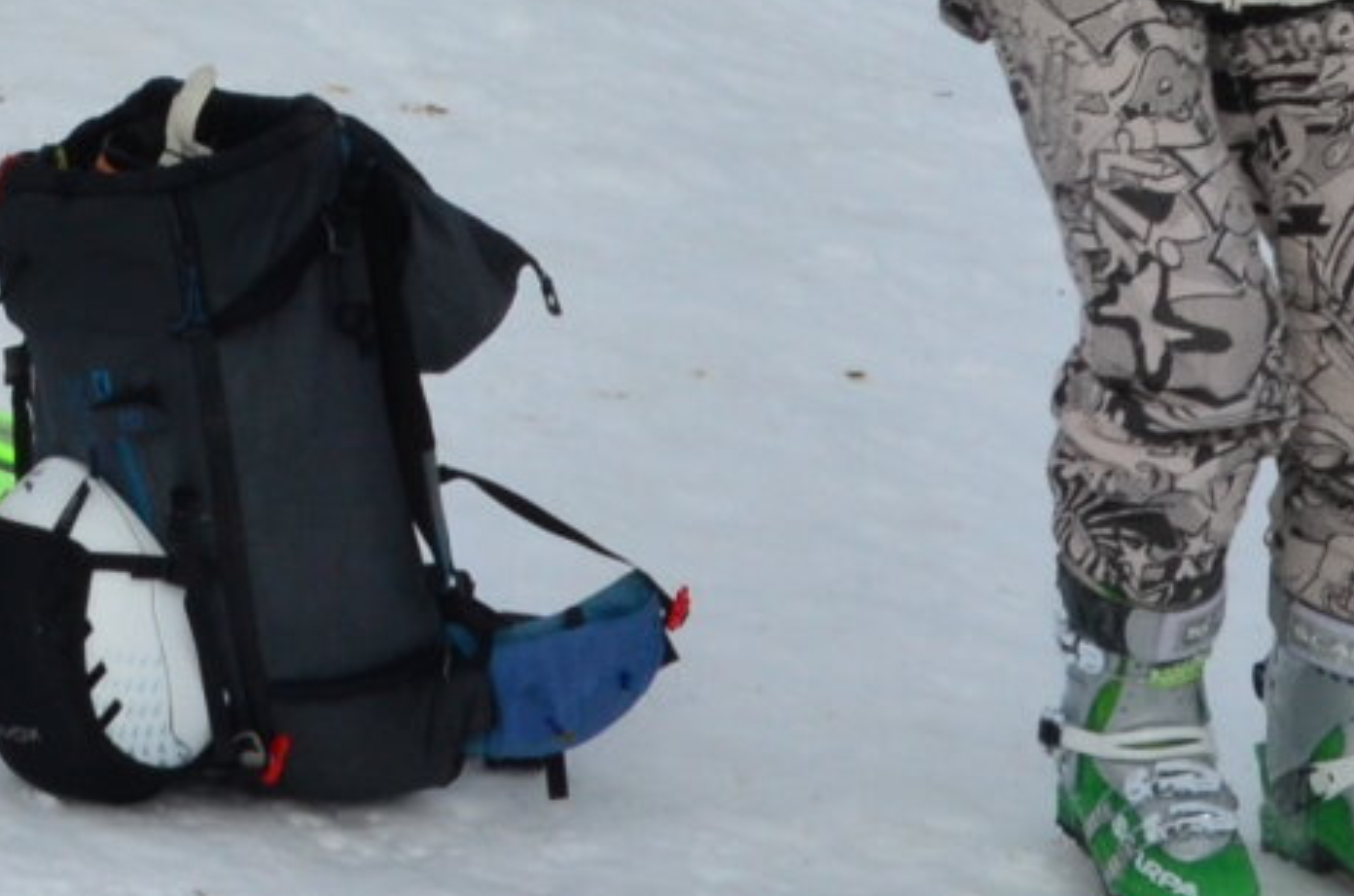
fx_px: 7091
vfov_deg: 7.0
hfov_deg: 10.6
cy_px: -808
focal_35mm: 189
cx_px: -624
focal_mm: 26
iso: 400
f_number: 16
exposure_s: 1/400
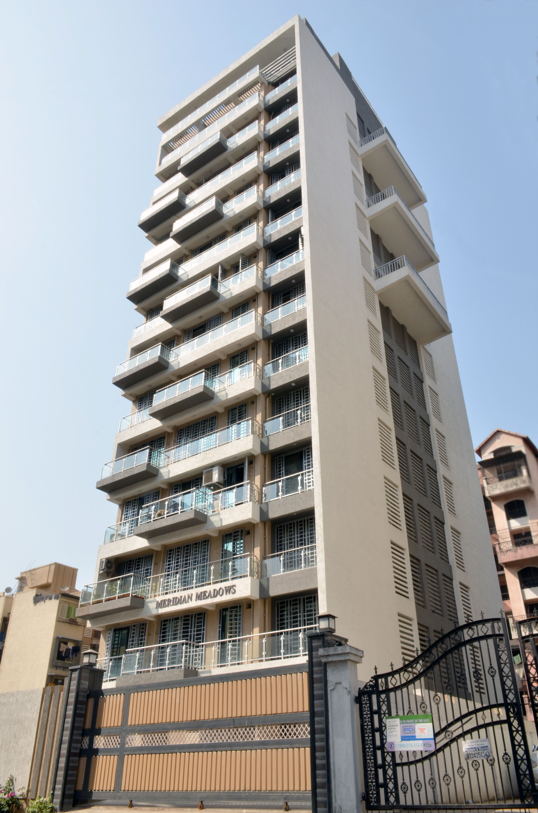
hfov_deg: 47.7
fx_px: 608
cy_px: 406
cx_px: 269
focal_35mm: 27
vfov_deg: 67.5
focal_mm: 18
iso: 160
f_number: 22
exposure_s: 1/30
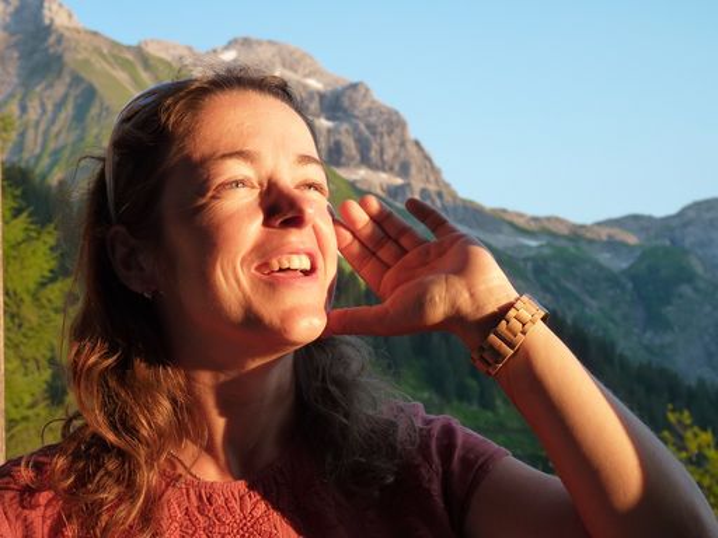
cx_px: 359
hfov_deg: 24.1
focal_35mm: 81
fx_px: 1680
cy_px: 269
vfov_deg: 18.2
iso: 125
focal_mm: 14.4
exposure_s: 1/100
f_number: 3.6
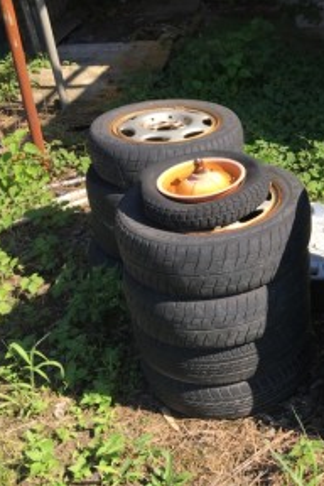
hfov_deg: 27.9
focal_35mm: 45
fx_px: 607
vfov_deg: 43.5
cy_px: 215
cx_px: 331
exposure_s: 1/761
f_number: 2.2
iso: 25
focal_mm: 4.15
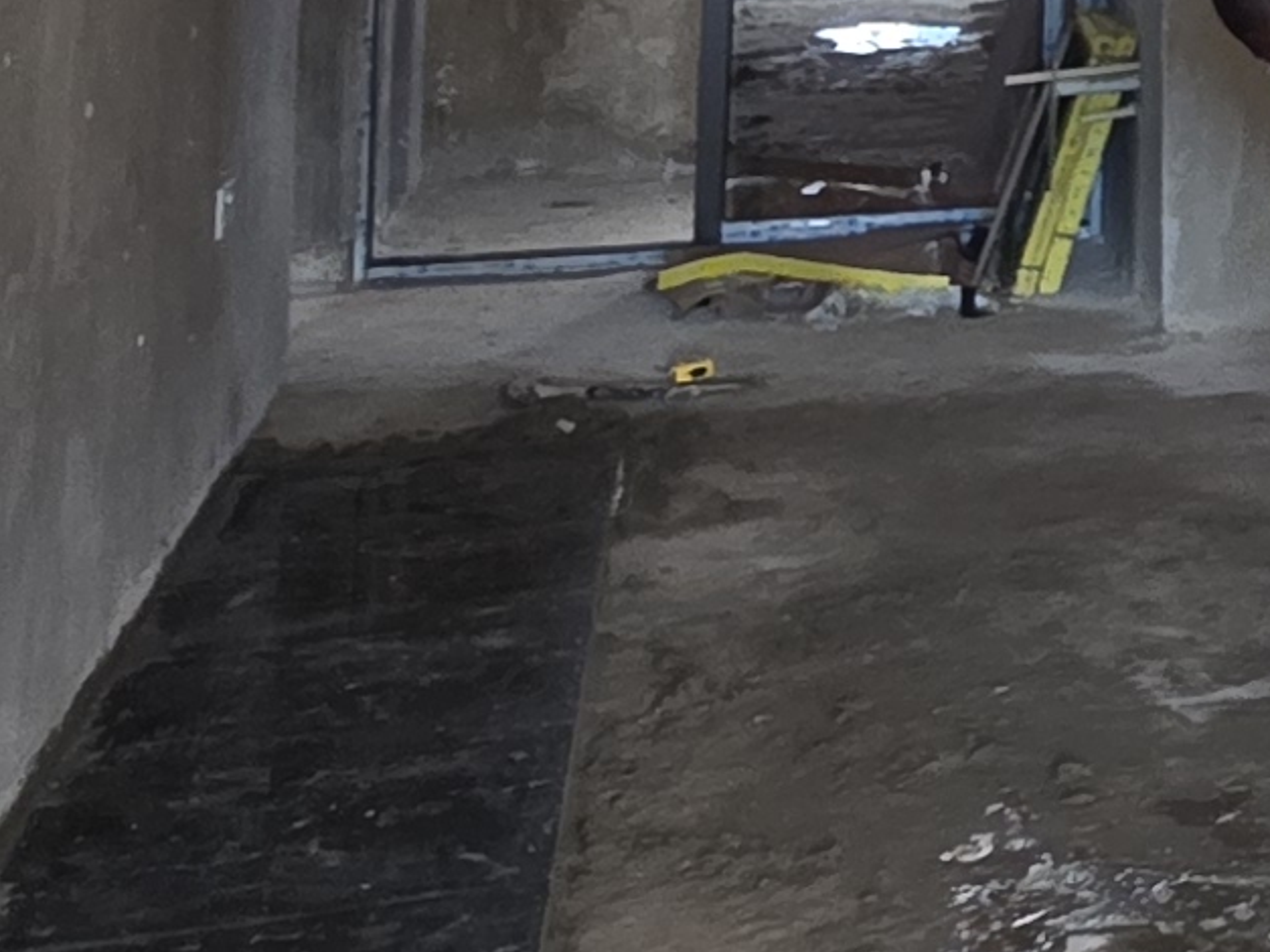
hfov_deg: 17.6
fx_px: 3045
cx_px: 2459
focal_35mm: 83
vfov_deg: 16.3
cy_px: -444
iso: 250
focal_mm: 2.2
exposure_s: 1/100
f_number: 1.9
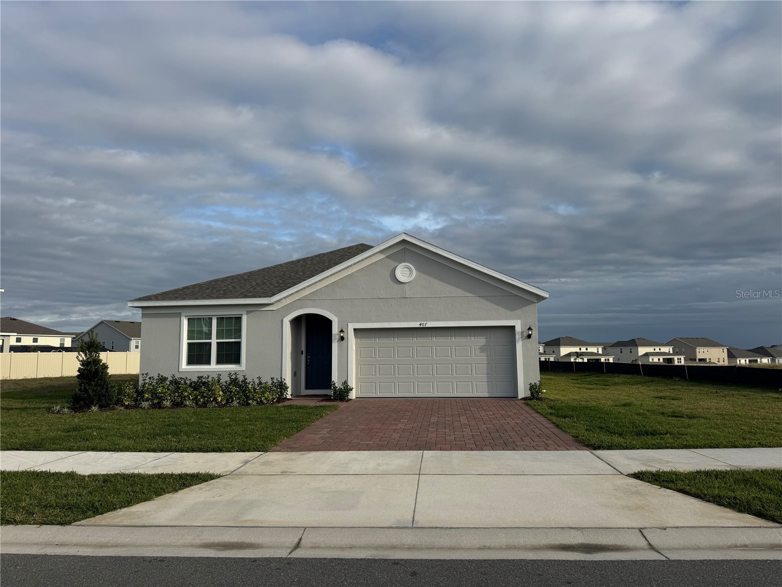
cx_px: 391
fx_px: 542
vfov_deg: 56.8
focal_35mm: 24
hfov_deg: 71.6
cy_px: 294
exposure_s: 1/5348
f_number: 1.78
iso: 80
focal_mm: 6.76
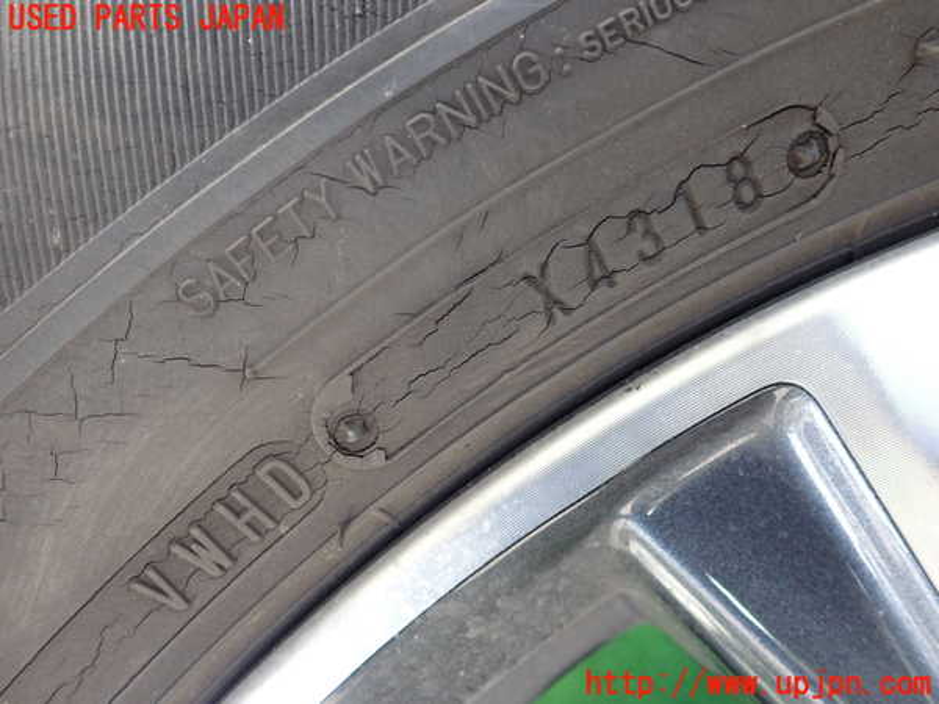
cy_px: 352
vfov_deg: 44.2
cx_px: 470
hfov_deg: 56.8
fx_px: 868
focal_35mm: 32
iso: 500
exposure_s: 1/125
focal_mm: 5.79
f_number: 2.4
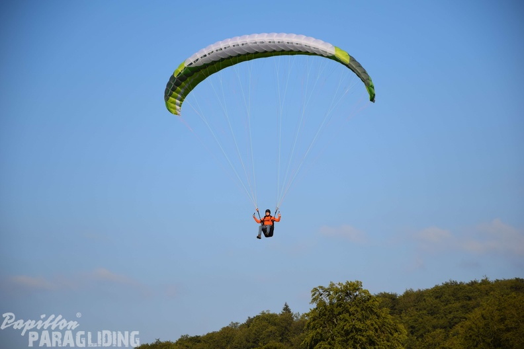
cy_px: 174
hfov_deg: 13.0
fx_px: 2292
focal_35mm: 158
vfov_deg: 8.7
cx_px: 262
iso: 200
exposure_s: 1/1000
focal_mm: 105
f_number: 8
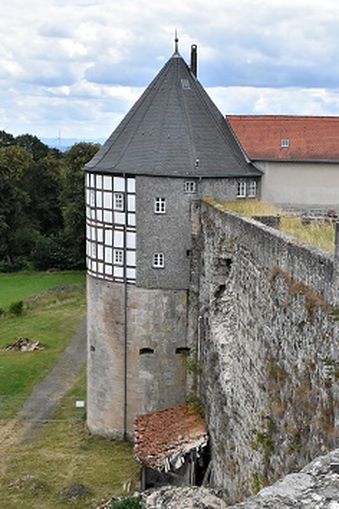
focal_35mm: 66
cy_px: 303
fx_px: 927
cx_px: 208
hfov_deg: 20.7
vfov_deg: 30.6
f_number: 16
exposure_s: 1/1250
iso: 2500
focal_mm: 35
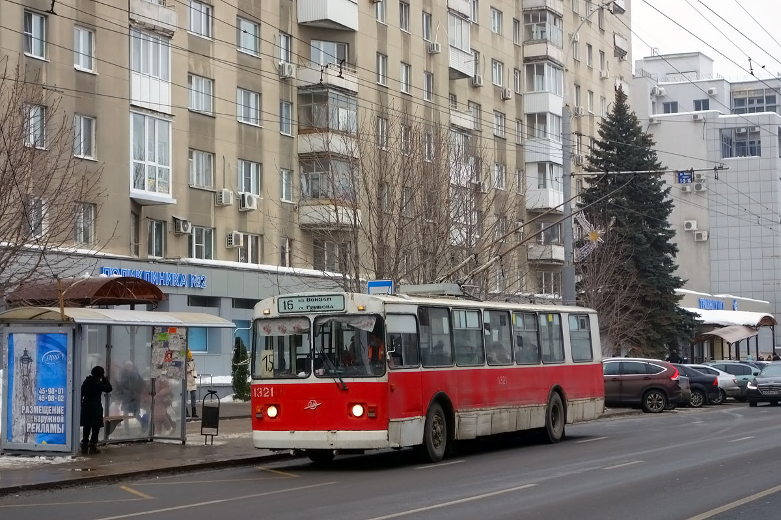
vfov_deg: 23.8
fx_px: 1236
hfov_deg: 35.1
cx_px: 390
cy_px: 260
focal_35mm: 57
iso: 125
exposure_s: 1/125
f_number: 3.5
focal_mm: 21.29
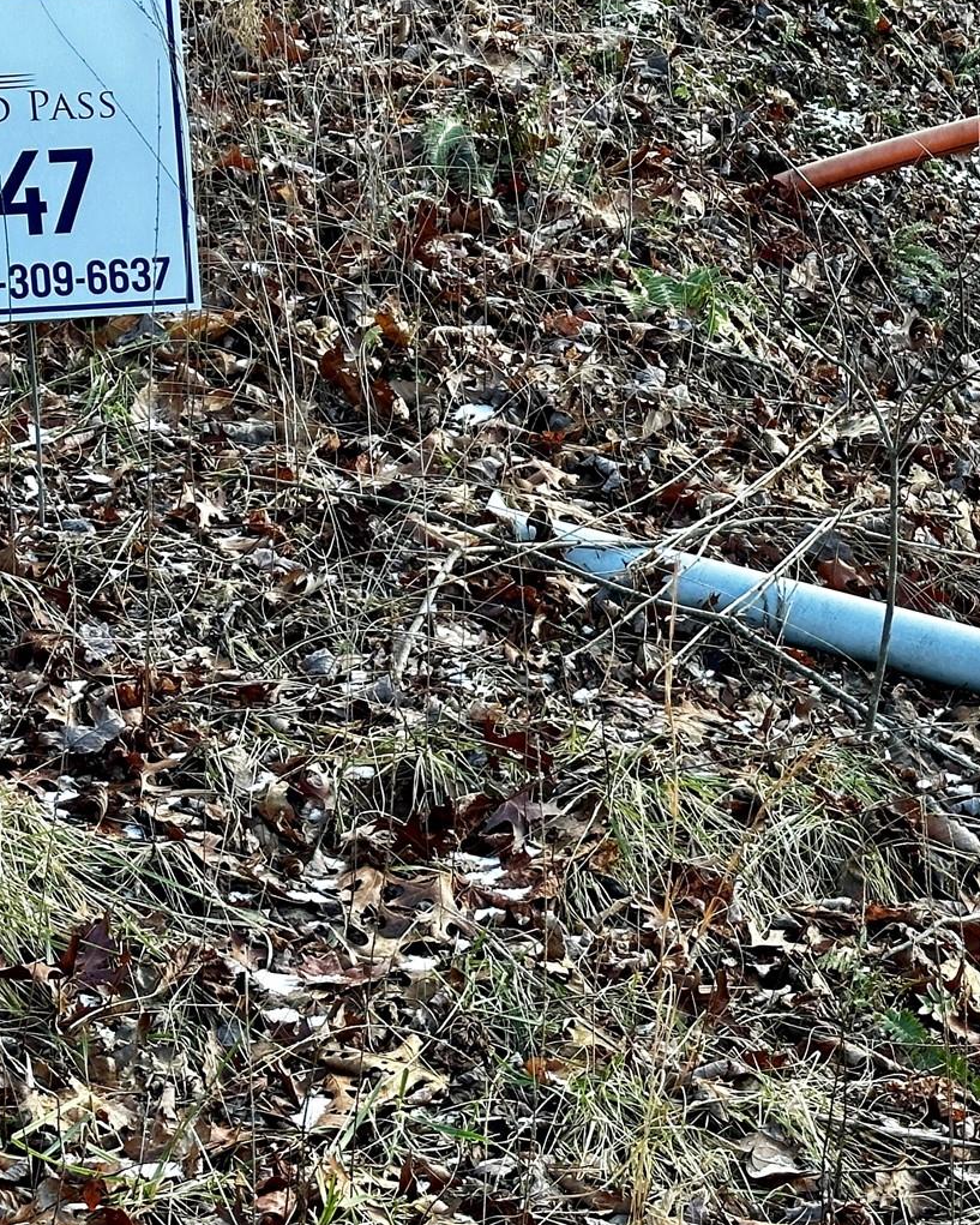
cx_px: 720
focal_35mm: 94
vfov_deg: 20.2
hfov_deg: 16.3
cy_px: 335
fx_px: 3407
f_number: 1.78
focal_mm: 6.86
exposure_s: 1/313
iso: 64
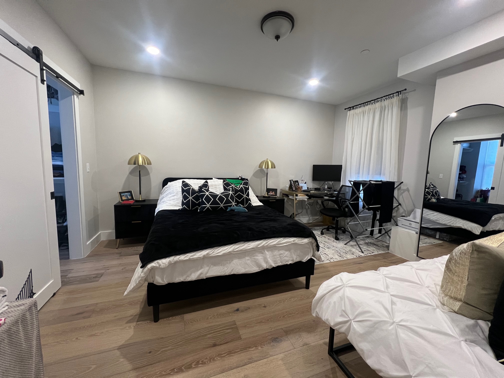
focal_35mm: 13
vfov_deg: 89.9
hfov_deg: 106.2
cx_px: 252
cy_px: 189
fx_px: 189
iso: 250
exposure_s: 1/60
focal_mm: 1.57
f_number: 1.8
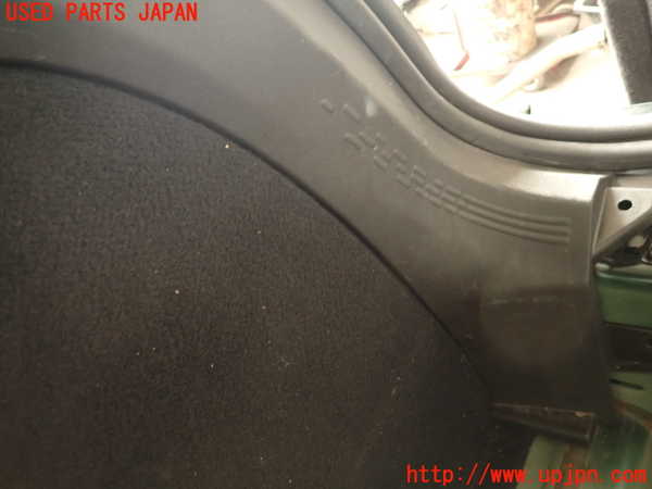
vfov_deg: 54.9
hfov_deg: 69.4
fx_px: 471
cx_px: 326
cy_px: 244
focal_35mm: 25
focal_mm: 4.5
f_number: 2
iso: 200
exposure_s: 1/30
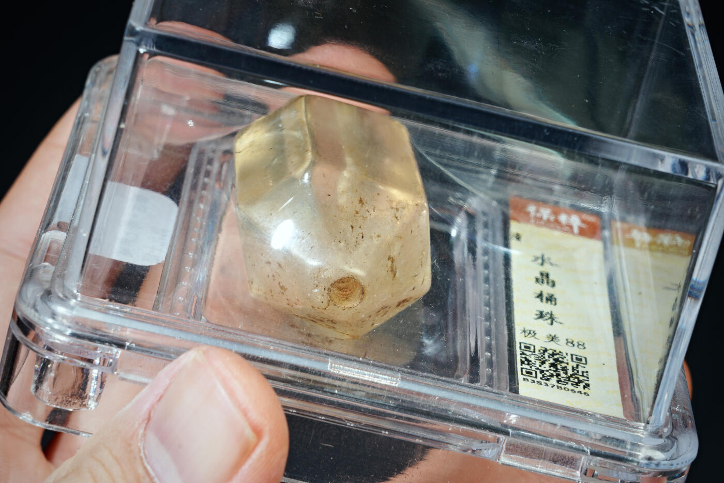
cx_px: 362
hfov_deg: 16.1
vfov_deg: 10.8
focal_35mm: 127
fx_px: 2554
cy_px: 242
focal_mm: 85
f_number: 18
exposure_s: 1/160
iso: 100
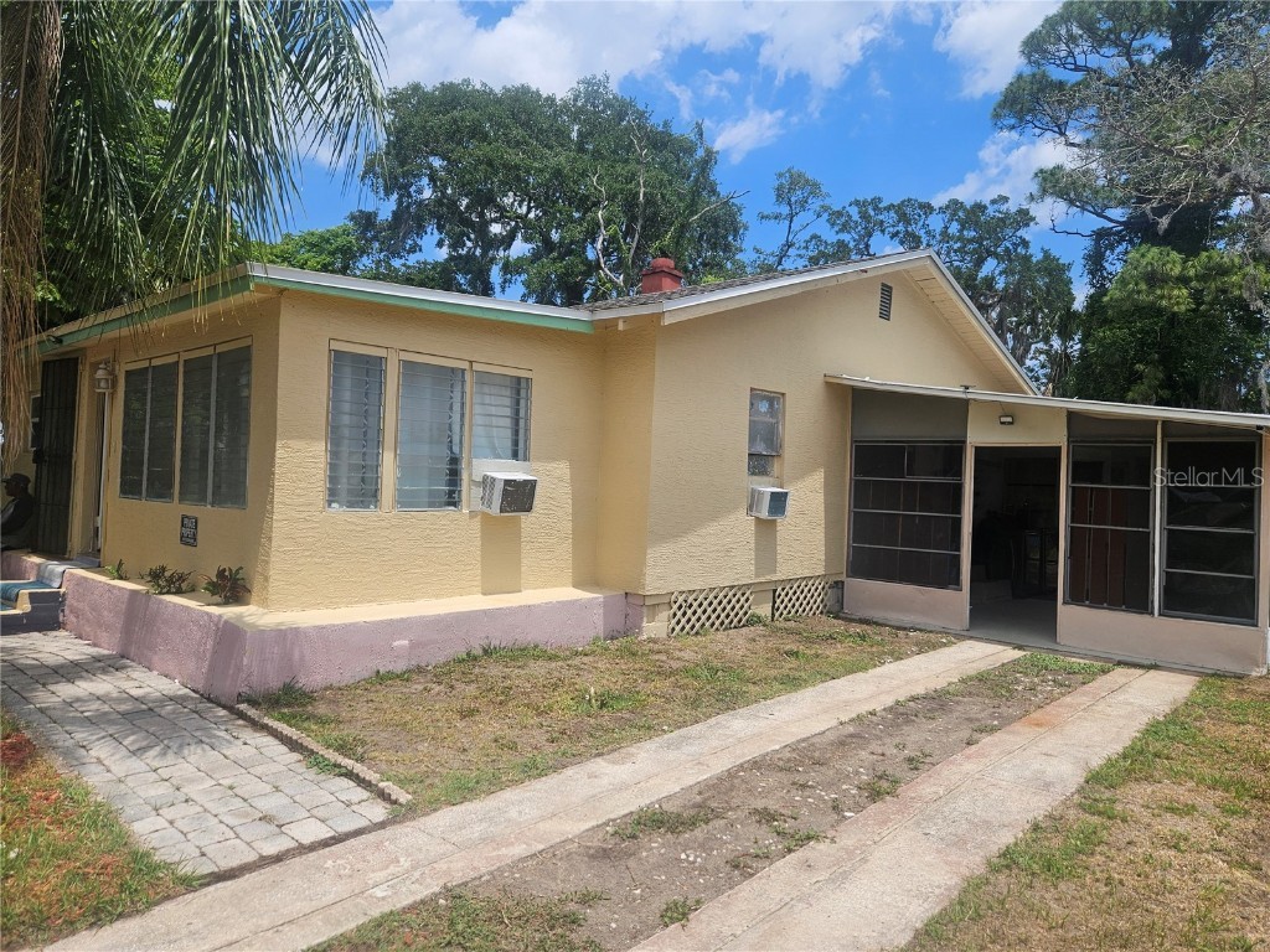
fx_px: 844
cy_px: 476
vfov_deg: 58.9
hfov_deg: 73.9
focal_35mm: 23
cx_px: 635
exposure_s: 1/2664
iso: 25
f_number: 1.8
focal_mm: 5.4
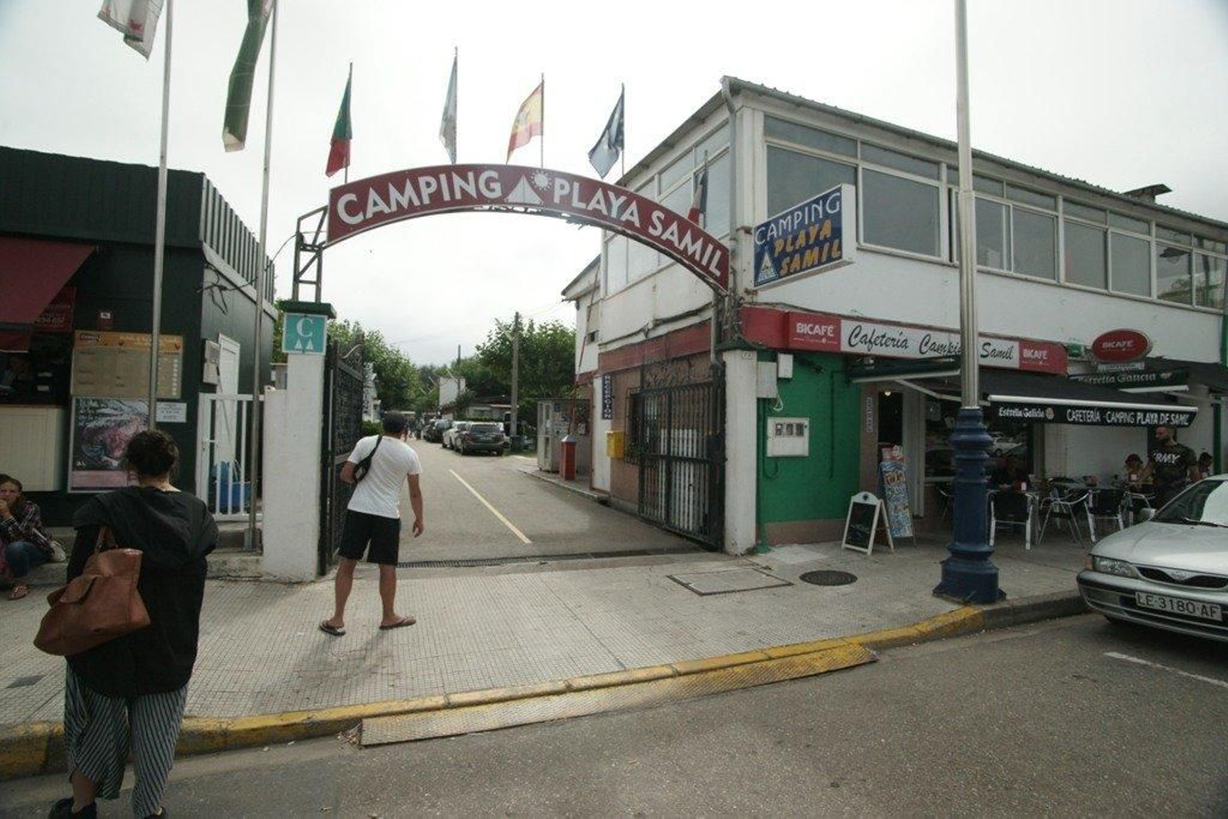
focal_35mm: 17
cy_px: 410
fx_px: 580
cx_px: 614
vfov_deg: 70.5
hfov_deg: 93.3
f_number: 10
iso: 800
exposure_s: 1/1250
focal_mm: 17
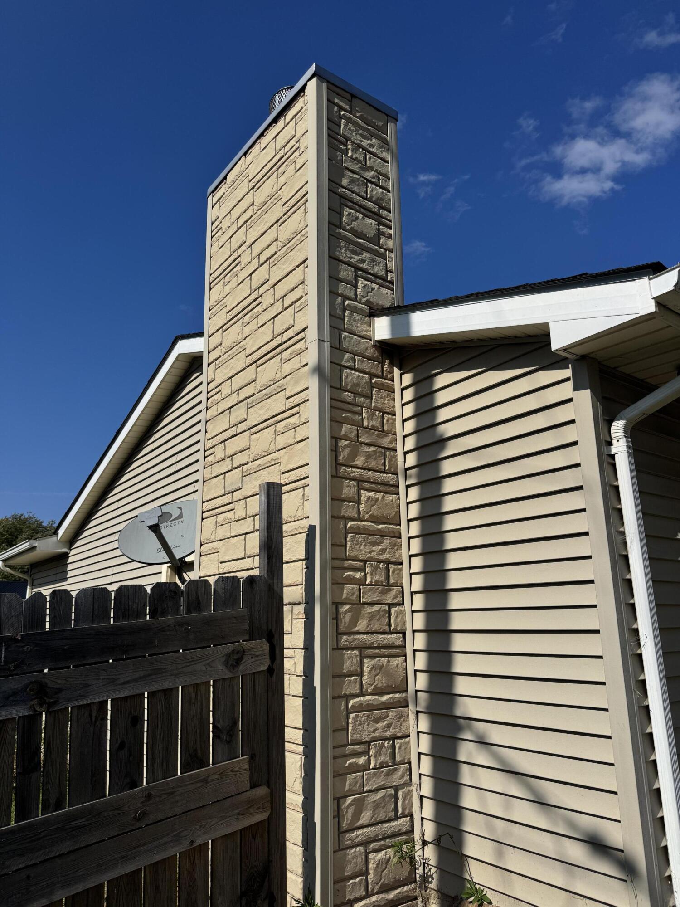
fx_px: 629
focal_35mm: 24
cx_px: 340
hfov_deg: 56.8
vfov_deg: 71.6
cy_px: 454
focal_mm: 6.76
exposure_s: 1/10417
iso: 80
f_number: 1.78
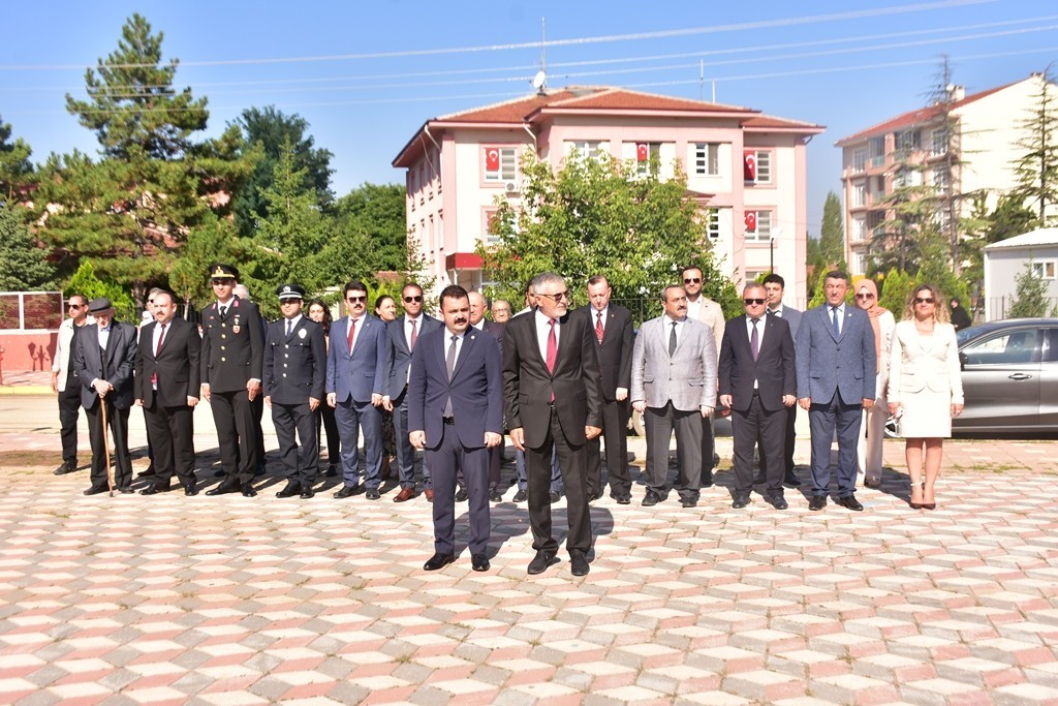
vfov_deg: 34.2
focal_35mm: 39
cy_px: 353
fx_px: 1146
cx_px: 529
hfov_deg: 49.5
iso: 100
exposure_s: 1/250
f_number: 7.1
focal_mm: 26
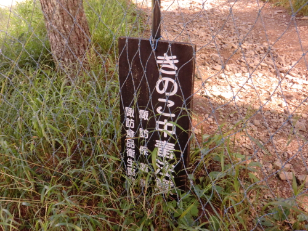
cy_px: 116
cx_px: 154
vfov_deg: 41.8
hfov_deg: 54.0
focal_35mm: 34
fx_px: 303
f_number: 3.6
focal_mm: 6.1
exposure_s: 1/60
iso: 160
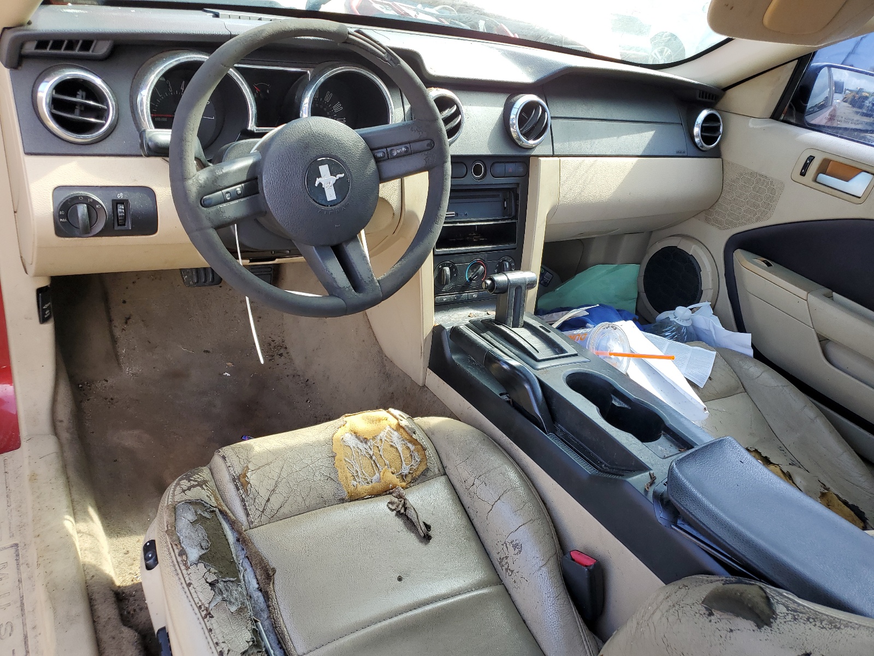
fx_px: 656
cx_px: 437
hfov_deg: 67.3
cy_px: 328
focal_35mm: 26
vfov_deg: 53.1
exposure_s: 1/208
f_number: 1.5
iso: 50
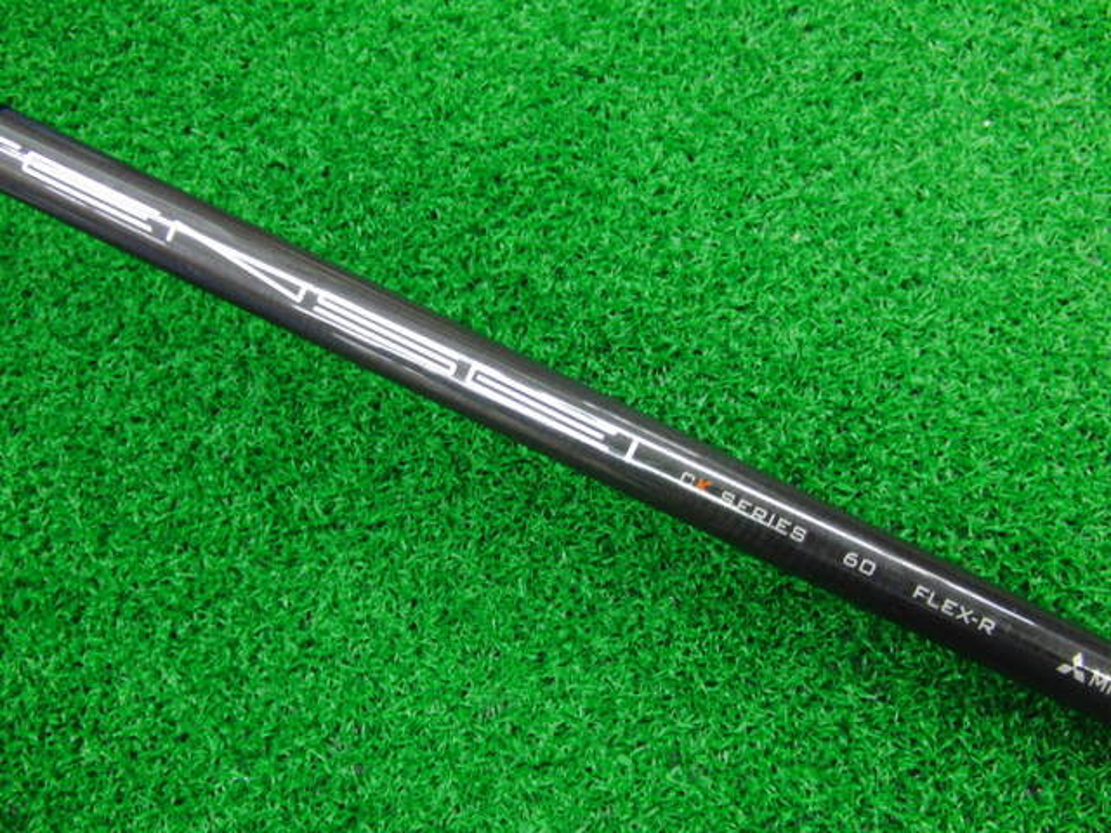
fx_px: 1188
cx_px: 556
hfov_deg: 50.1
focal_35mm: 37
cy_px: 416
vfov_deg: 38.7
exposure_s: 1/25
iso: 400
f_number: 3.6
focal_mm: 6.42
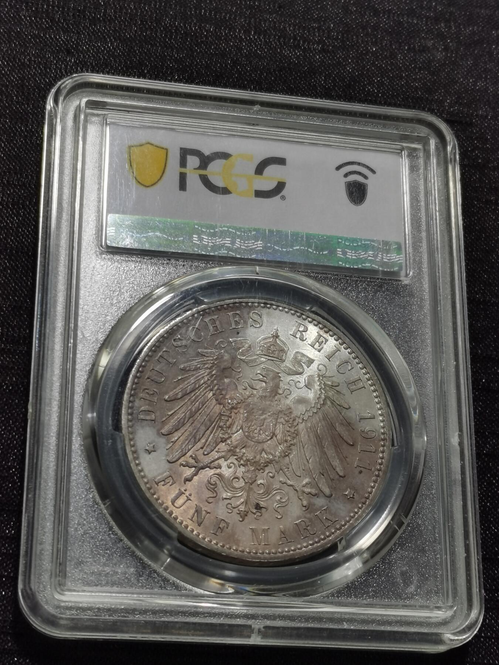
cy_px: 332
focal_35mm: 75
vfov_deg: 26.0
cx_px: 250
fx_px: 1442
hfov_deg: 19.6
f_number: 1.8
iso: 50
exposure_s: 1/125
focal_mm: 5.58
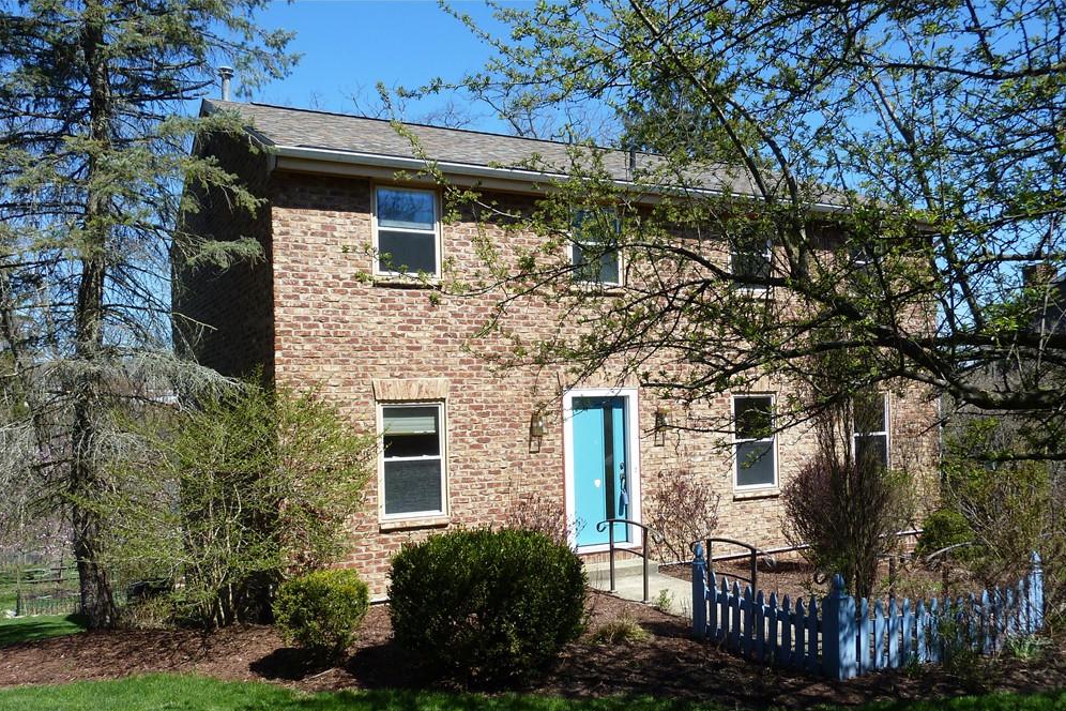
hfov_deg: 60.3
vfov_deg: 42.2
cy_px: 410
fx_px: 918
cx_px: 522
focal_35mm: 31
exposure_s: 1/500
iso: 80
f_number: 4
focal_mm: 4.7
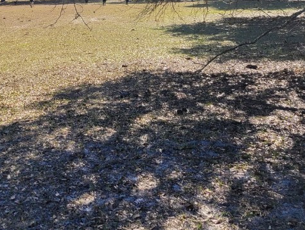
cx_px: 36
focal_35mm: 56
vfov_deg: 24.9
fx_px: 494
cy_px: 2
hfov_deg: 32.7
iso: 40
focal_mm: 5.4
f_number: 1.8
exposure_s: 1/986
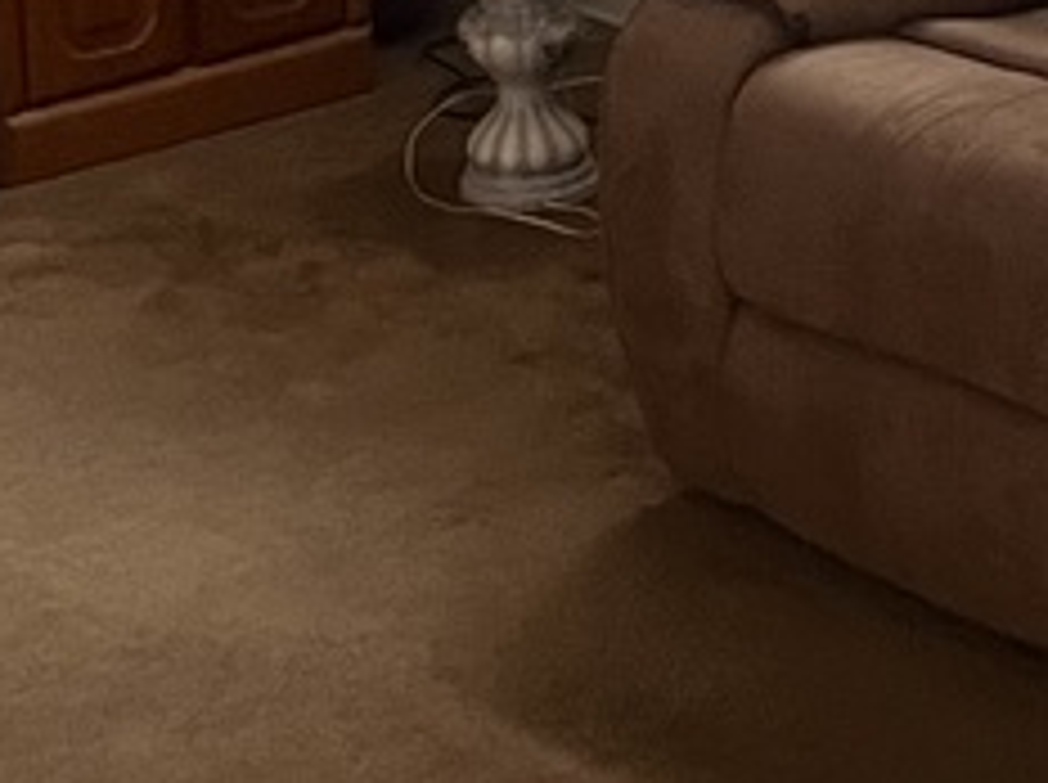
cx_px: 1066
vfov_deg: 9.0
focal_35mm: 161
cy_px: -302
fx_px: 4867
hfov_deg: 12.1
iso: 640
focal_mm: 5.1
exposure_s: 1/31
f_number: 1.6
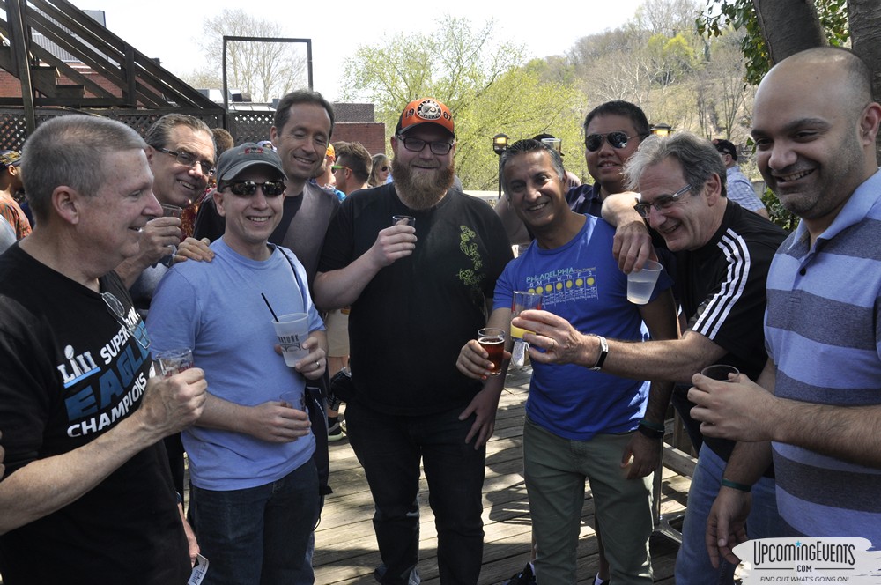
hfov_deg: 59.6
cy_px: 292
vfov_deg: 41.6
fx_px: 770
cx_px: 440
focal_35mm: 32
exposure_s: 1/200
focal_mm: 21
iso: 400
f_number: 10
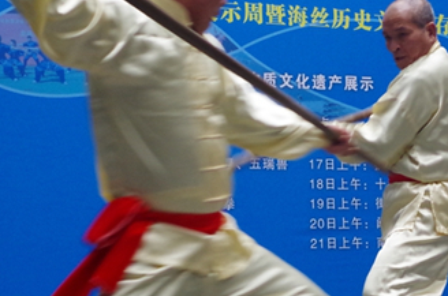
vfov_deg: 14.3
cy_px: 159
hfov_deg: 21.5
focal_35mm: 95
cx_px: 243
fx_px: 1179
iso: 1600
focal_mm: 35
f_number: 7.1
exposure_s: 1/60
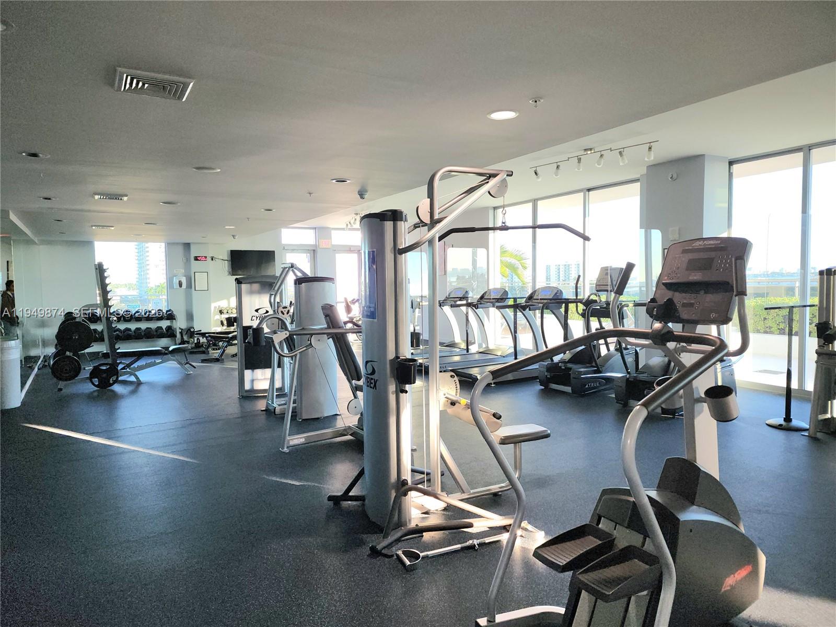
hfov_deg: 73.9
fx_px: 555
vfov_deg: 58.9
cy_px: 314
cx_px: 418
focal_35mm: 23
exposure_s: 1/40
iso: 125
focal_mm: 6.4
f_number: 1.8
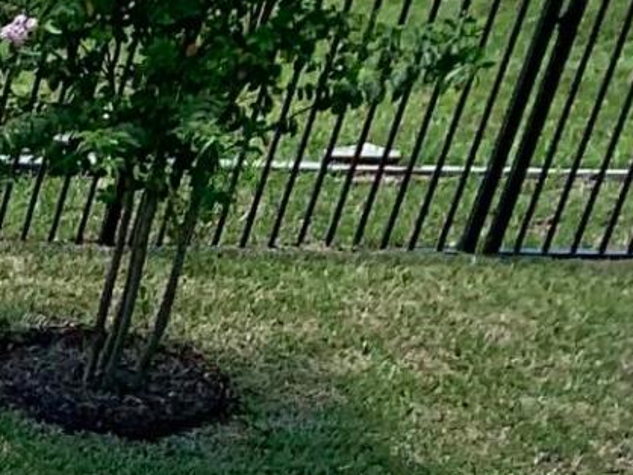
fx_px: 3275
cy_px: 1449
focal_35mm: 179
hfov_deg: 8.7
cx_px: -1380
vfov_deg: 7.3
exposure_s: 1/1299
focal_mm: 4.25
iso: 25
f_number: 1.8
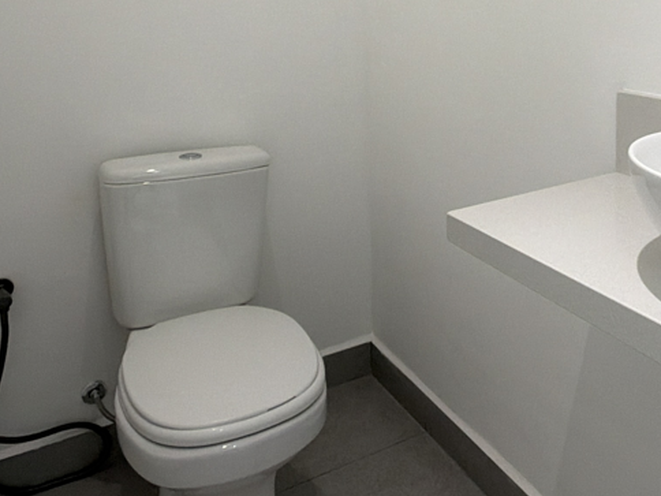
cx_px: 481
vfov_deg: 35.9
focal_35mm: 37
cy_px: 34
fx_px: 707
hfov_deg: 48.5
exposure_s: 1/120
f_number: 2.2
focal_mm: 2.22
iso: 80
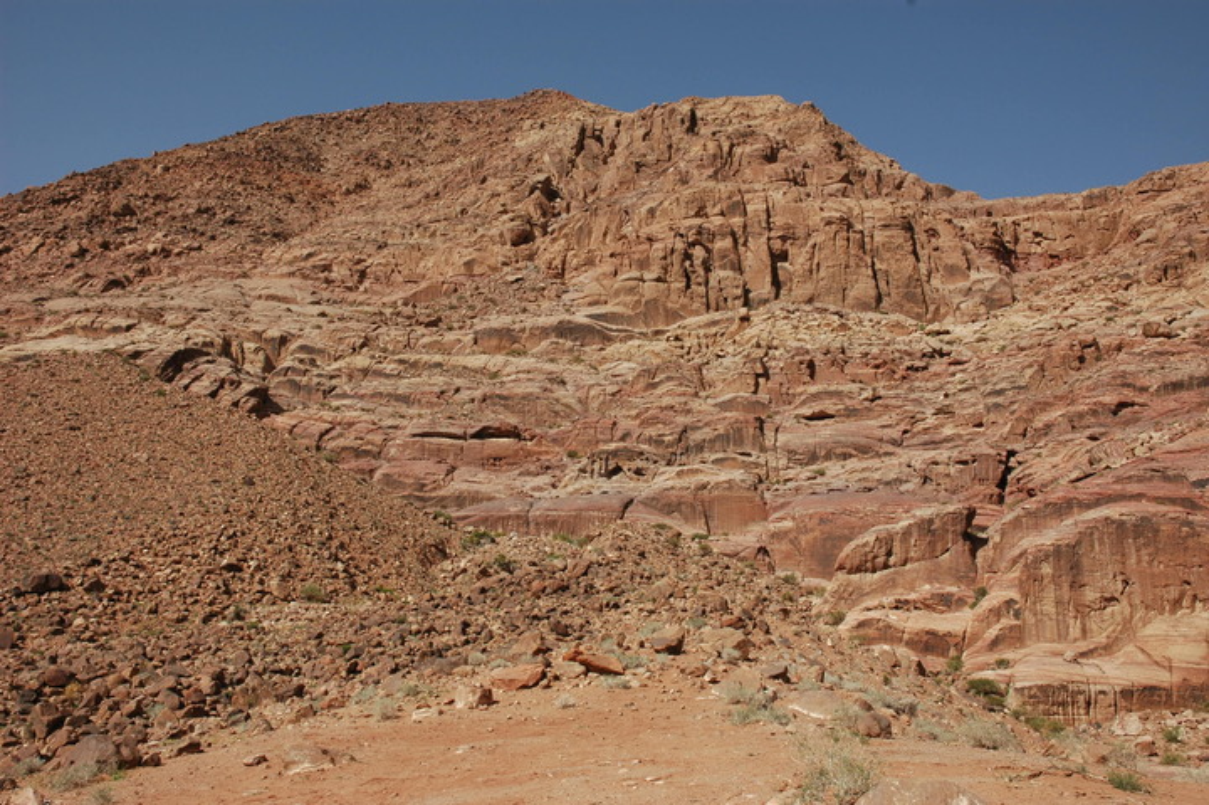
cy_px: 402
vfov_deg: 36.8
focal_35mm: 36
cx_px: 604
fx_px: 1208
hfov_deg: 53.2
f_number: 10
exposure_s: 1/400
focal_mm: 24
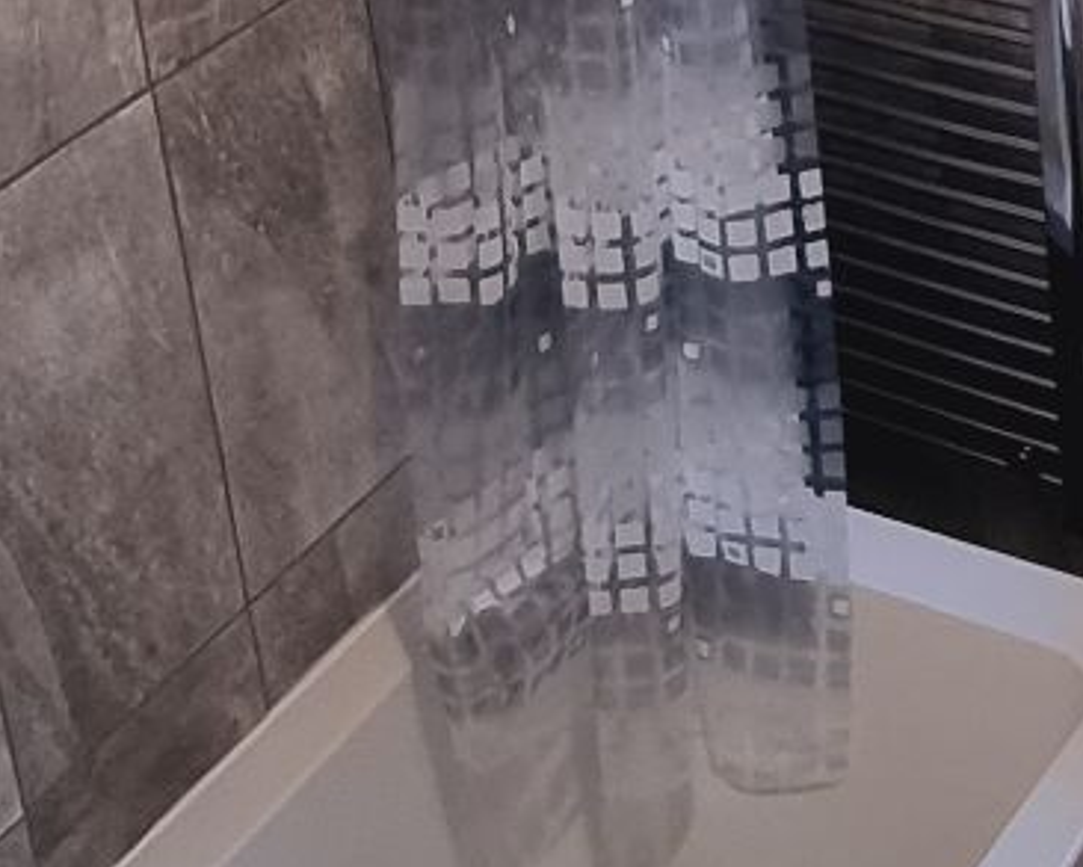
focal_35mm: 71
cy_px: -476
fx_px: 2276
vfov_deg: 18.7
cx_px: 755
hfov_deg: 26.5
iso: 250
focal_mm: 2.2
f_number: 2.2
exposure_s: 1/50
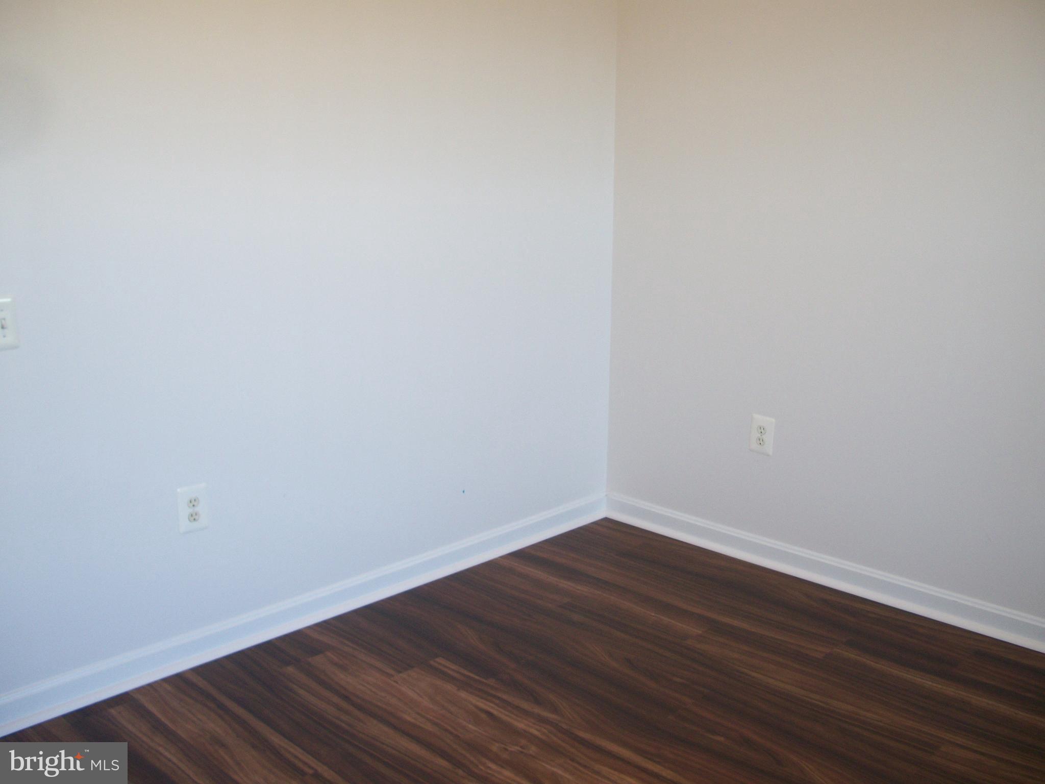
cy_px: 392
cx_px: 522
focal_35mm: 35
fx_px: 1057
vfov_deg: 40.7
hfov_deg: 52.6
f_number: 3.1
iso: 110
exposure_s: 1/30
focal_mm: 6.3
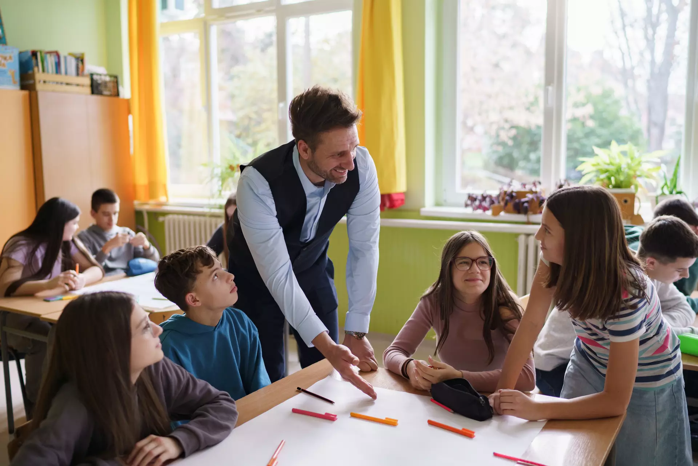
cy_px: 233
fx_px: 679
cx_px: 349
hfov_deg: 54.4
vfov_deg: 37.9
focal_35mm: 35
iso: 320
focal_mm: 35
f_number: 1.8
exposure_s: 1/160
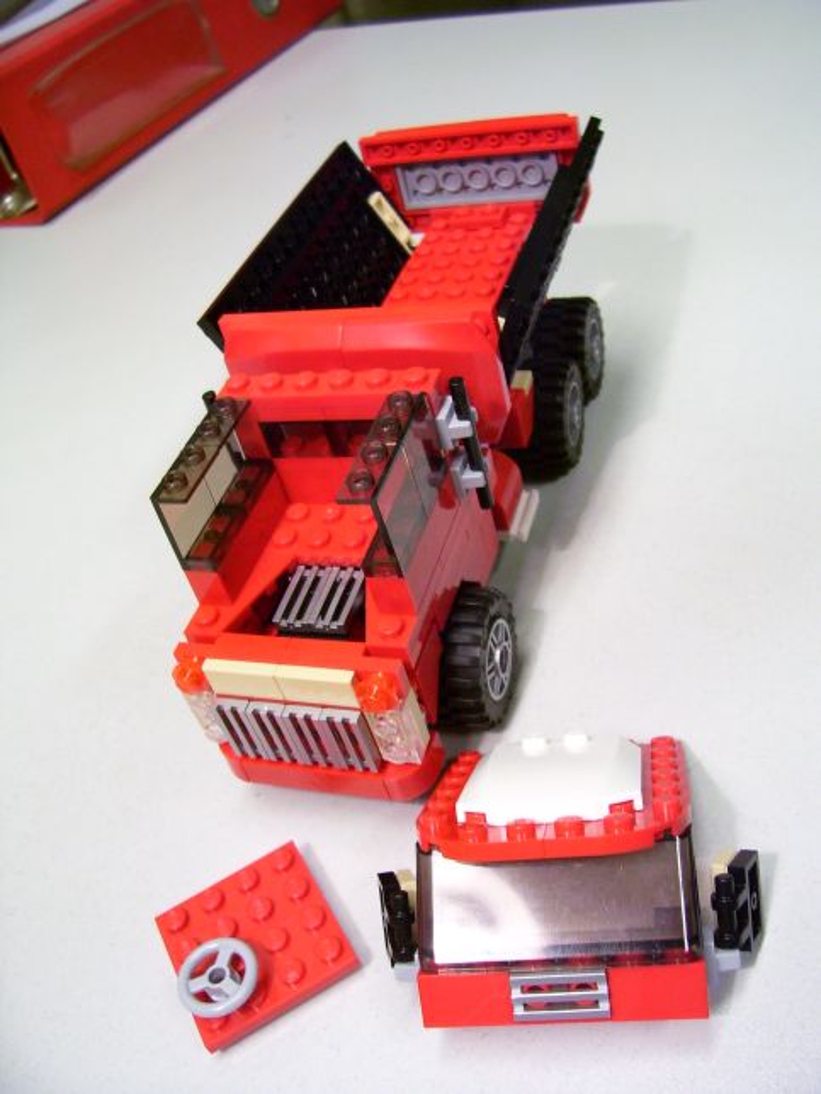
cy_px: 547
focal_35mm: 34
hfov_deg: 41.8
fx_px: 1075
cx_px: 410
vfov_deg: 54.0
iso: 125
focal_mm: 5.6
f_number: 2.7
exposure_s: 1/30
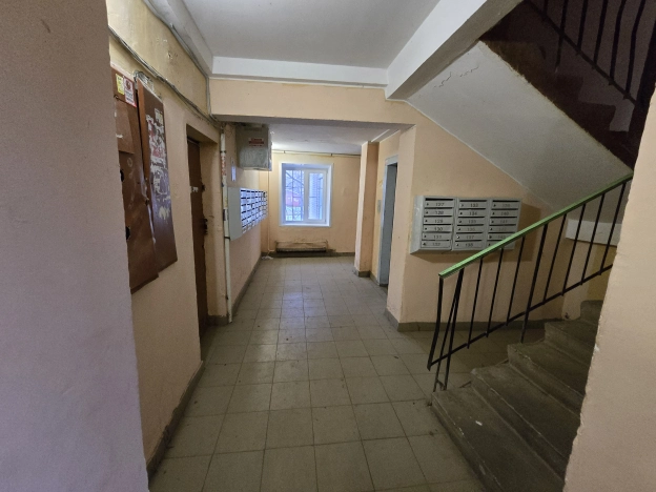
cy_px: 246
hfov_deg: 106.2
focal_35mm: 13
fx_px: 246
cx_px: 328
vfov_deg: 89.9
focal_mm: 2.2
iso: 1000
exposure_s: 1/50
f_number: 2.2
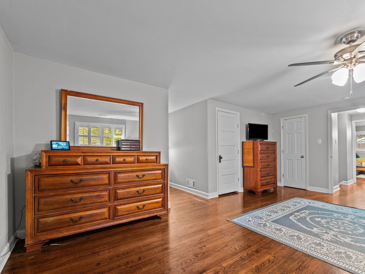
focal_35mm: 15
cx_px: 193
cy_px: 145
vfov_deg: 81.7
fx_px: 158
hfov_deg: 98.0
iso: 400
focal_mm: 7
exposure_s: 1
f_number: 4
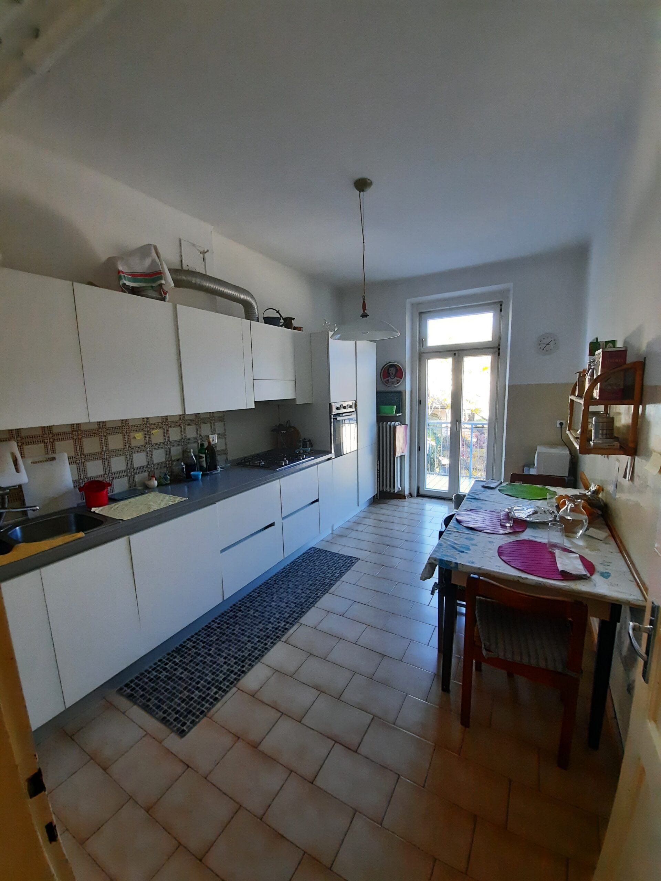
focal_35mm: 13
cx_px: 330
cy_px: 440
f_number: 2.2
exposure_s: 1/50
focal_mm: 1.74
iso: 250
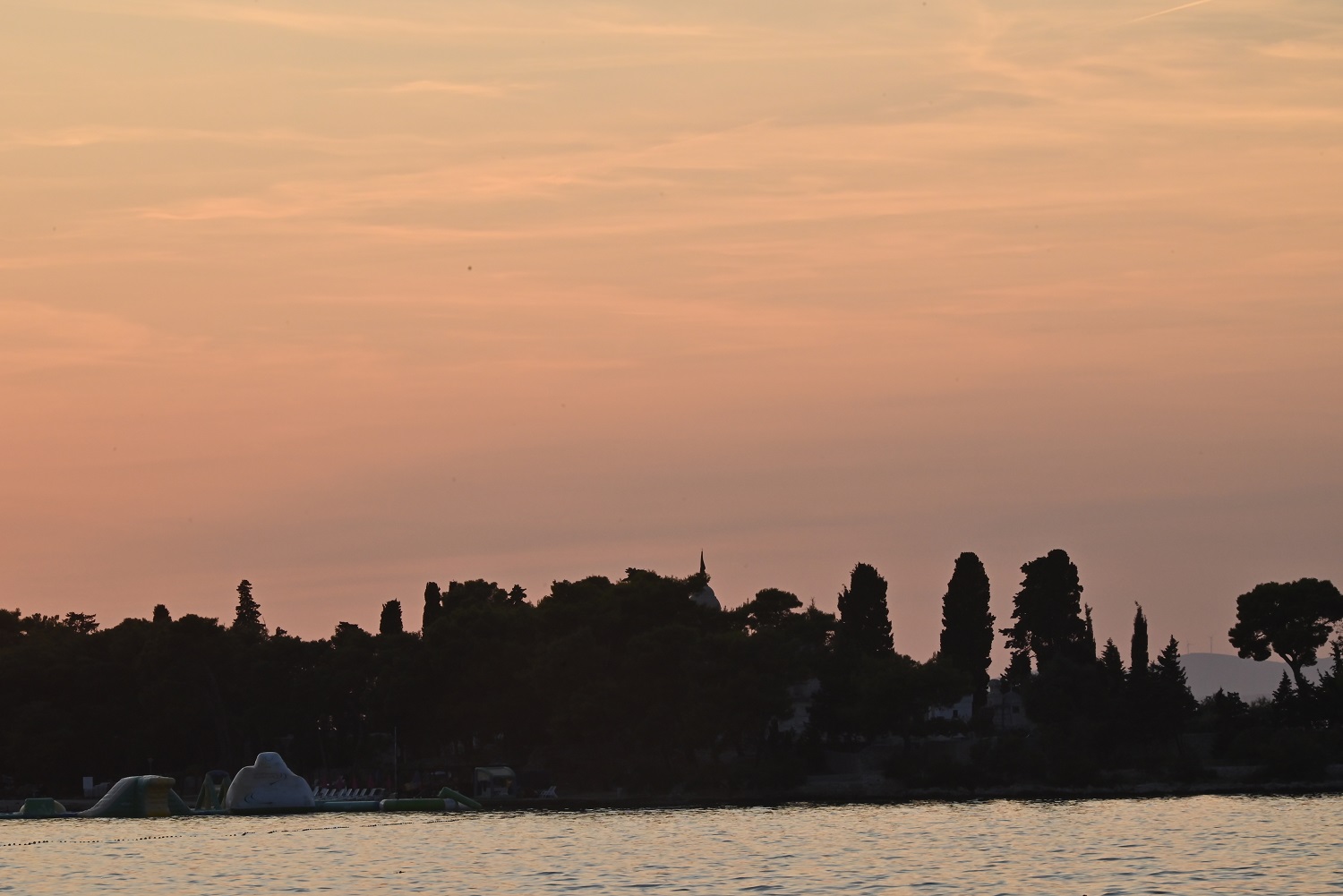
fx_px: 7463
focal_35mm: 200
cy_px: 448
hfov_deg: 10.3
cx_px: 672
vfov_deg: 6.9
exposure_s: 1/200
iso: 1000
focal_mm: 200
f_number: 29
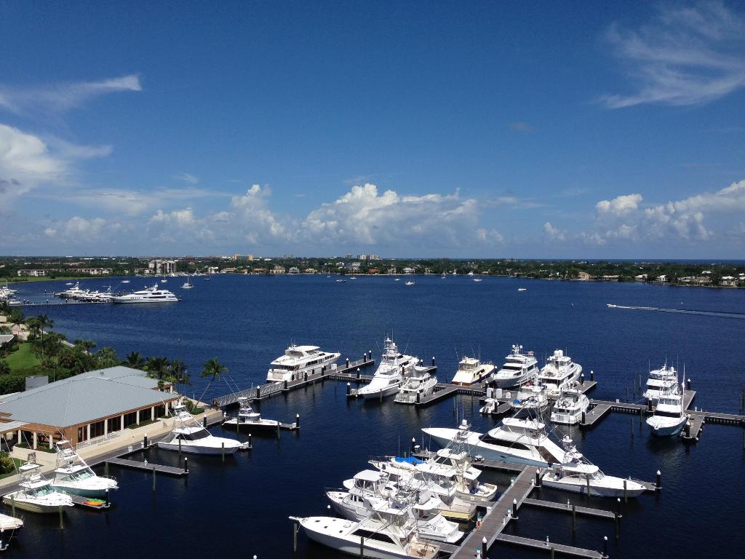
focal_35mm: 33
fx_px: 710
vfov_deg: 42.9
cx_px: 372
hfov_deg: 55.4
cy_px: 280
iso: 50
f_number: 2.4
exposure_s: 1/2857
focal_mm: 4.12
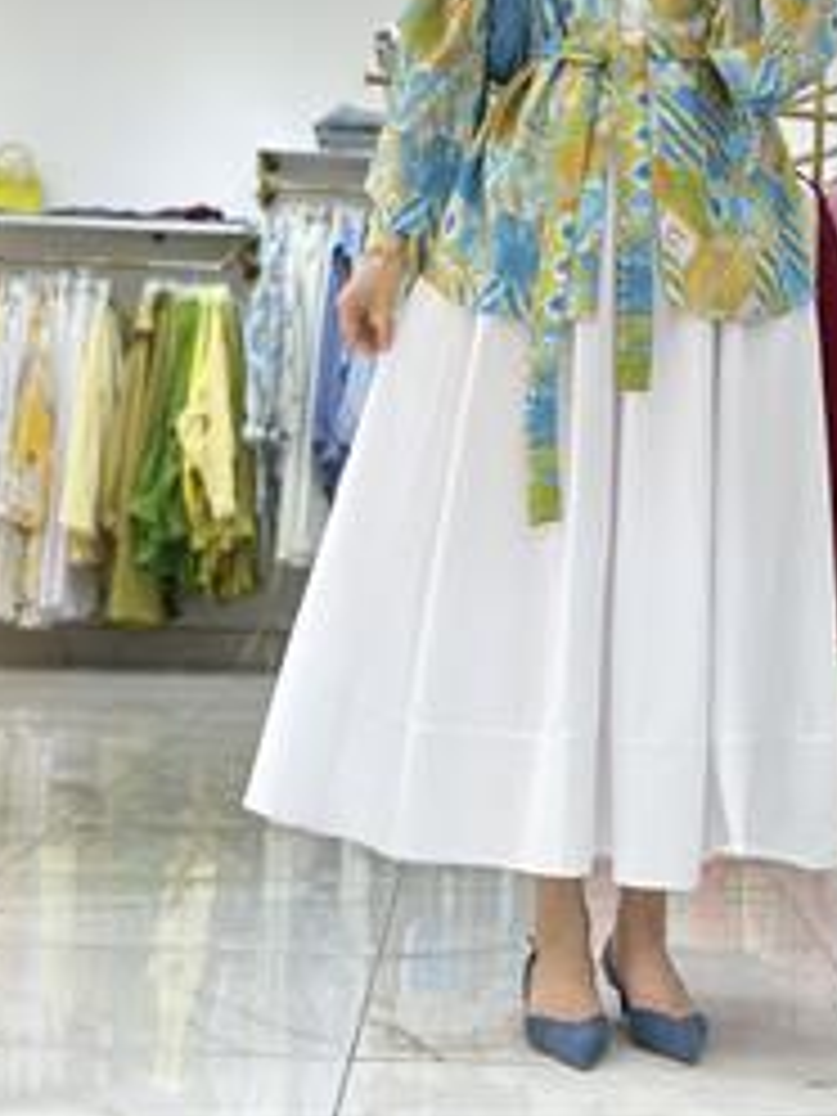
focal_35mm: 80
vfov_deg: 24.0
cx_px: 594
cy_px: 191
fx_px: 2579
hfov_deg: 18.4
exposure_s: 1/208
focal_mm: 6.86
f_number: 1.78
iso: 80
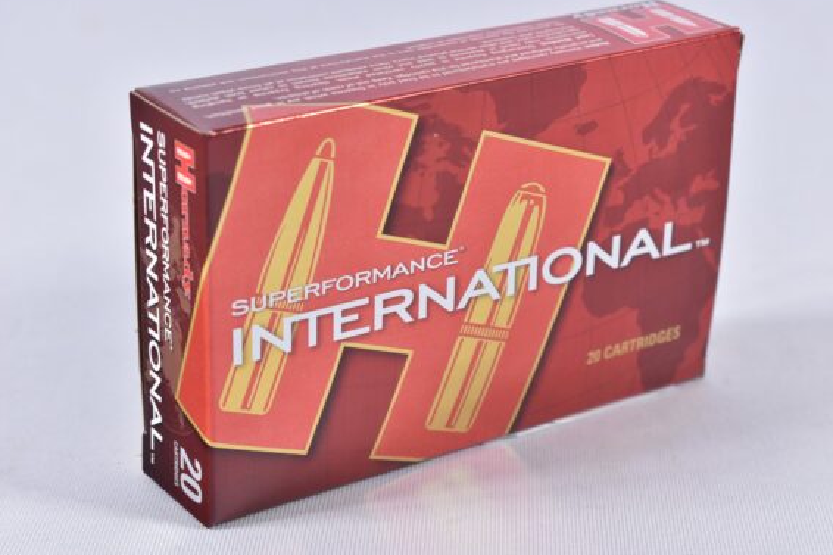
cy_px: 272
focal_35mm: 88
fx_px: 2025
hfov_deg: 23.2
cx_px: 428
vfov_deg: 15.6
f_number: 5.6
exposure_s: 1/50
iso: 640
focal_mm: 55
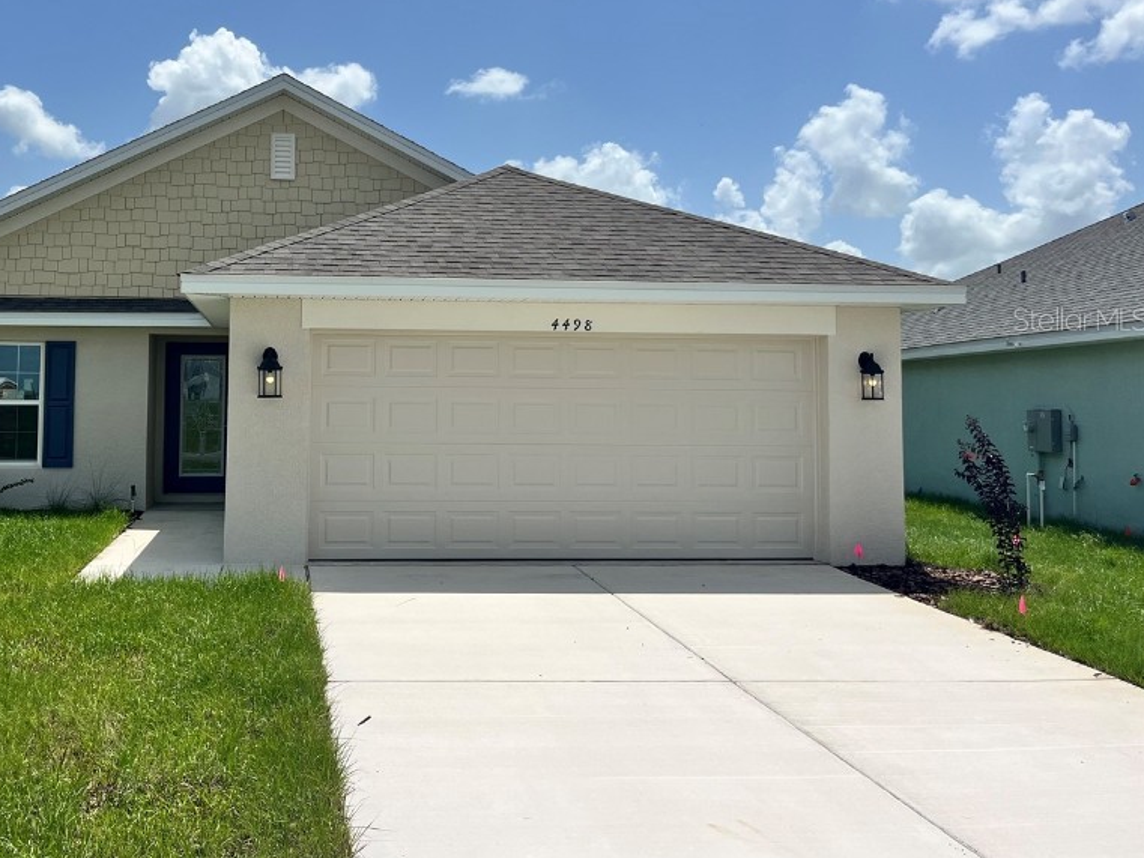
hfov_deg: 51.7
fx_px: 1157
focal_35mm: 35
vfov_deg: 40.4
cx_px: 385
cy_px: 319
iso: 50
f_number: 1.6
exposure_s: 1/8403
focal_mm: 5.1
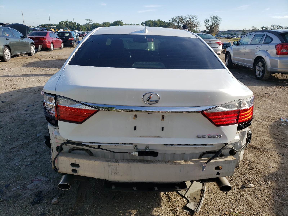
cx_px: 144
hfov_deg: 67.3
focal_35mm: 26
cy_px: 108
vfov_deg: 53.1
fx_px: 216
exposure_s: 1/2000
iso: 50
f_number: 1.5
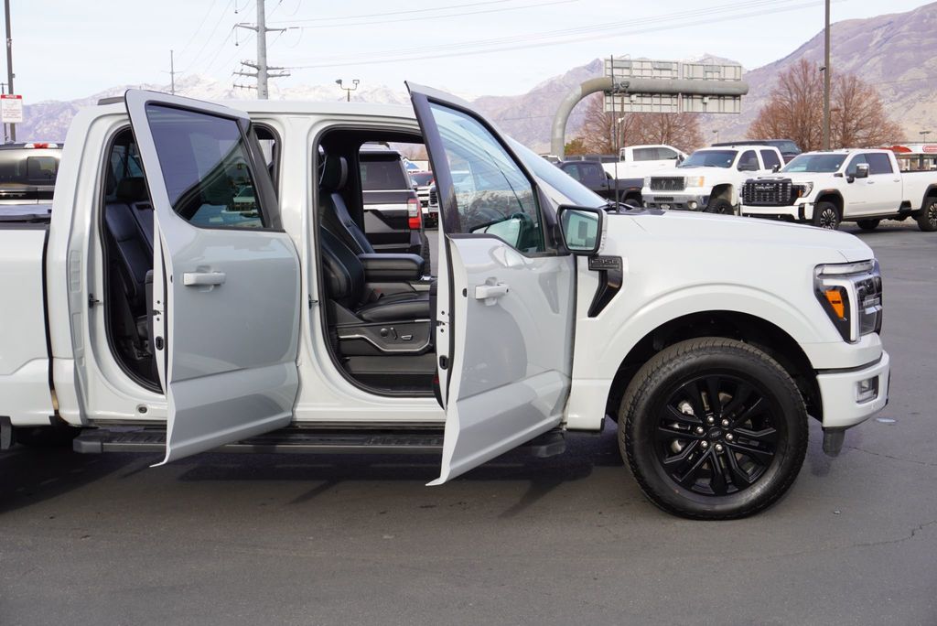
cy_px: 313
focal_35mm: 44
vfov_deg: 30.9
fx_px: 1133
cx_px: 468
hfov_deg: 44.9
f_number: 7.1
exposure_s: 1/100
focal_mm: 29
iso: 100
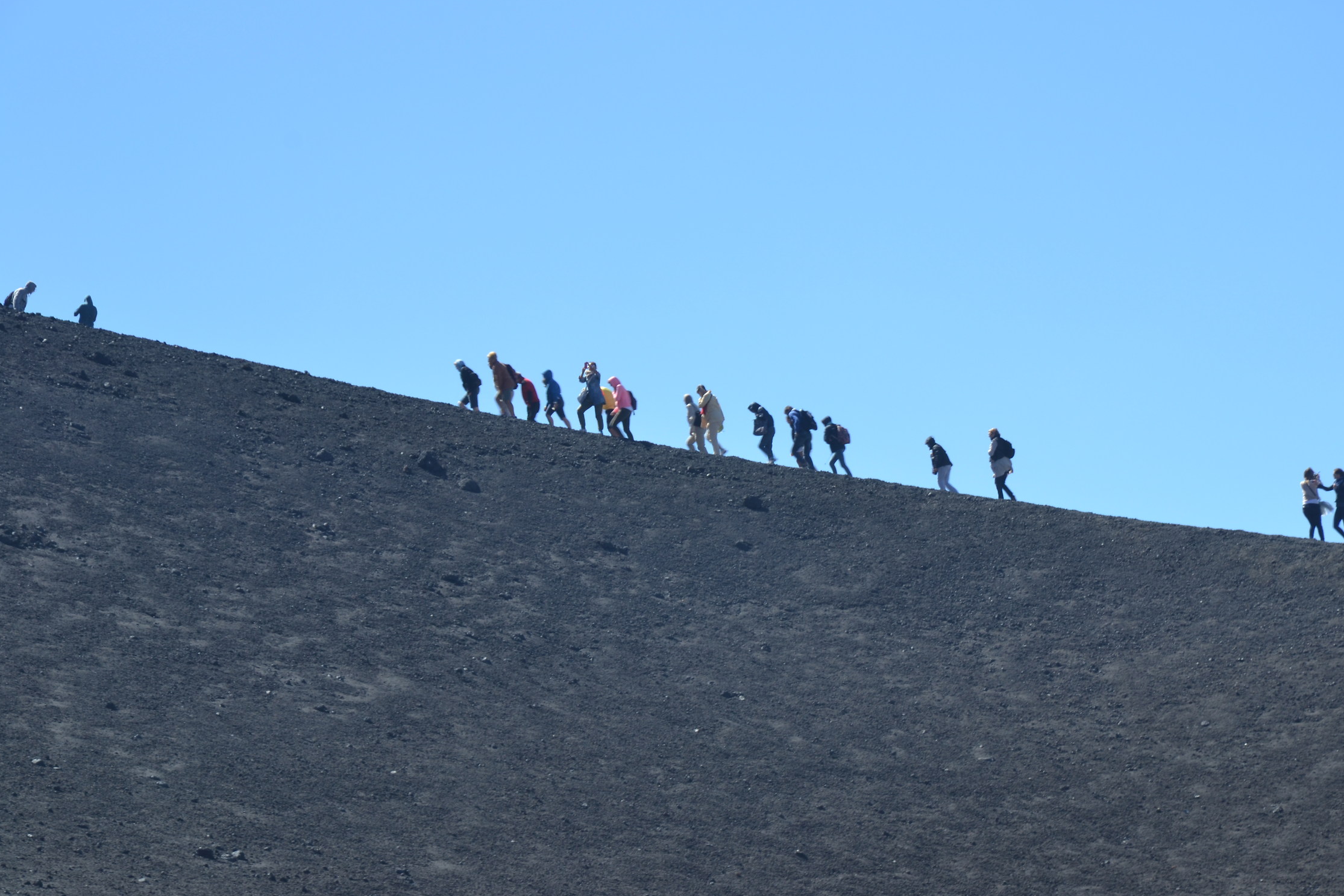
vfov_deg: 8.1
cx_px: 709
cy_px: 474
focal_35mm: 170
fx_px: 6328
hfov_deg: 12.1
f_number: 11
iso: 100
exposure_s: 1/25
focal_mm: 105
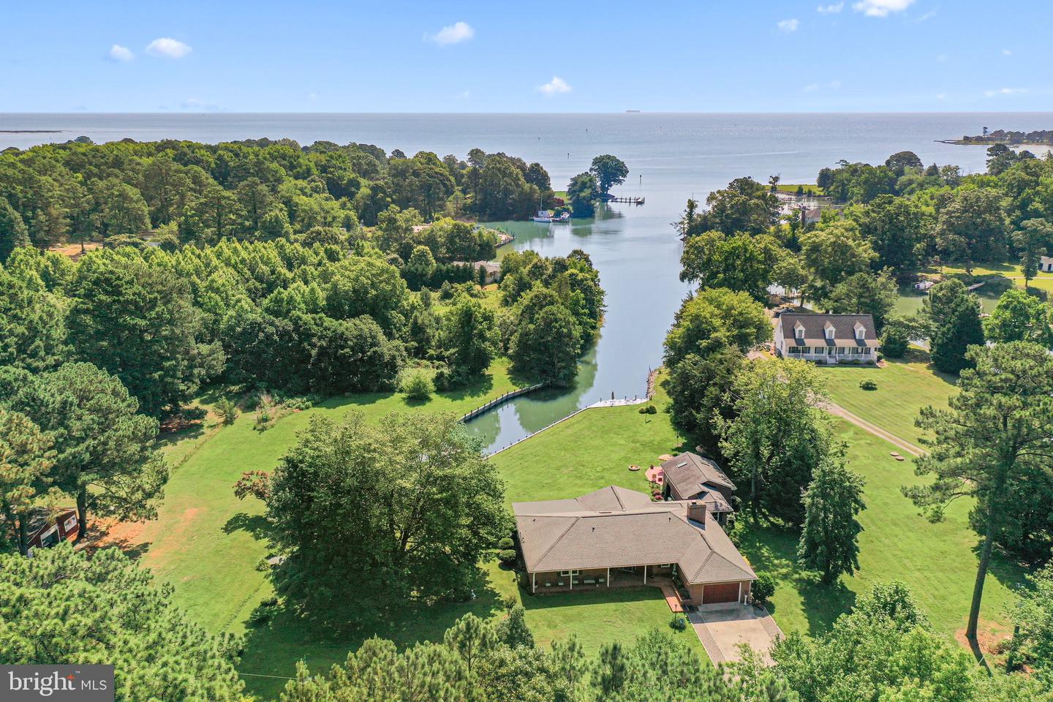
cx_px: 526
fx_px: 819
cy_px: 351
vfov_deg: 46.4
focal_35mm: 28
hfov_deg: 65.5
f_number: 4
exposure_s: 1/100
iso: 100
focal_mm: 10.26
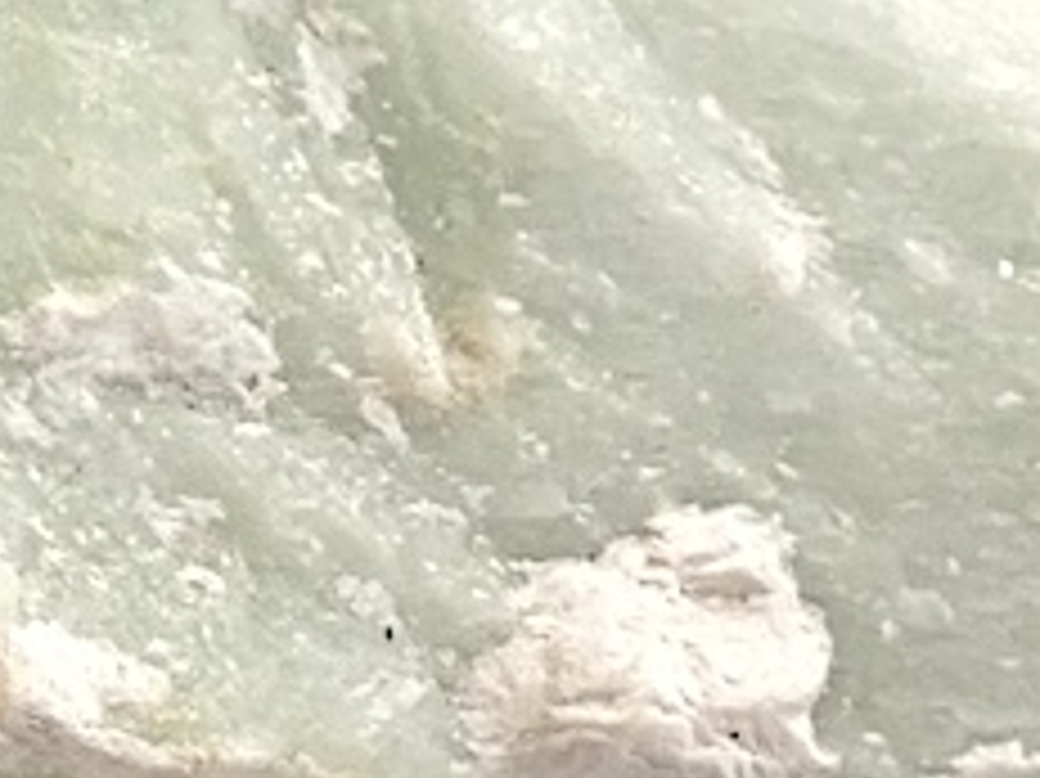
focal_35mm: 271
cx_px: -423
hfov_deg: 7.2
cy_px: 881
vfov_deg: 5.5
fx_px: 8138
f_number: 3.2
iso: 200
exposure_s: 1/50
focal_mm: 9.01
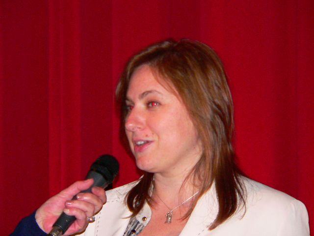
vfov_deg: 5.5
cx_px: 157
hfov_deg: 7.3
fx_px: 2458
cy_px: 118
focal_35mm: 271
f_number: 2.8
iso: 400
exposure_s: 1/60
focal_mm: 45.1
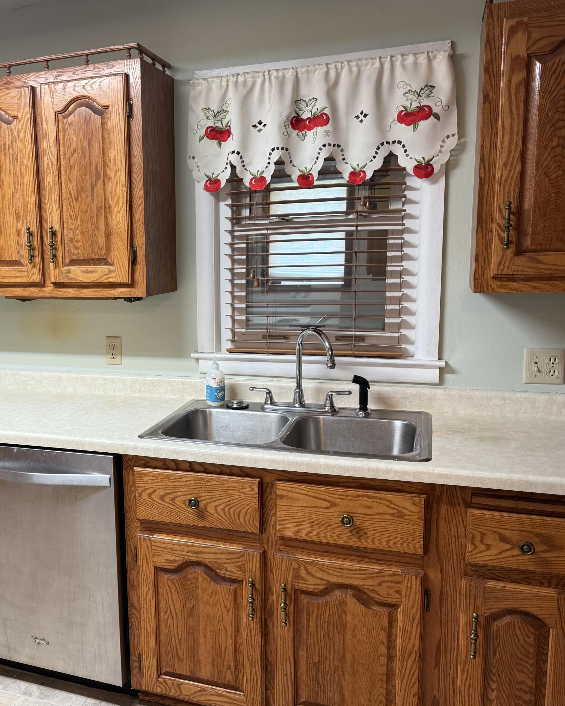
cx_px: 146
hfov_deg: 44.4
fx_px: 669
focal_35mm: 32
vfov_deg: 55.7
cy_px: 355
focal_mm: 6.76
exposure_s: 1/60
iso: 160
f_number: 1.78
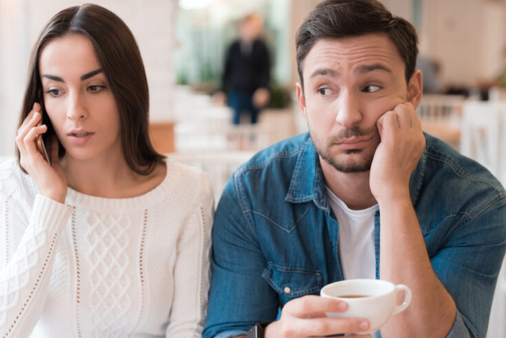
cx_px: 242
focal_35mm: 70
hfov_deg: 28.8
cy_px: 208
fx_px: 984
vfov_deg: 19.4
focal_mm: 50
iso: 320
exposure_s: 1/160
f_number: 2.5
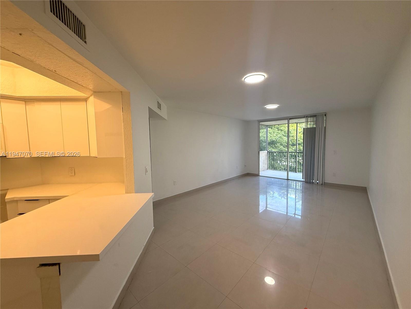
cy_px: 154
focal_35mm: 14
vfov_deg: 85.7
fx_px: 166
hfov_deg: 102.1
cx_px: 206
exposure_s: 1/120
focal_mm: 2.22
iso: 200
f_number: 2.2
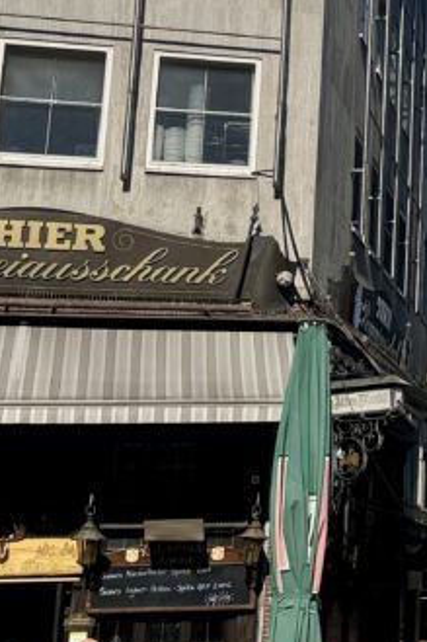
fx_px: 1621
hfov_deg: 14.0
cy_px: 80
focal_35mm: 91
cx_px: 665
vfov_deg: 21.9
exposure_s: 1/7937
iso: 80
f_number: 1.78
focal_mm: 6.76
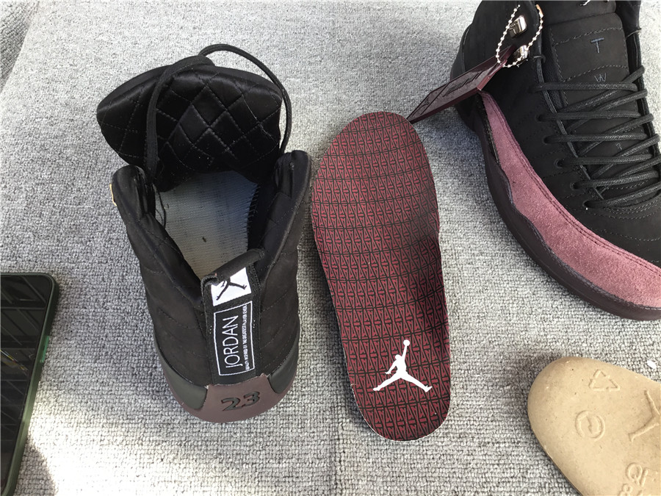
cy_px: 248
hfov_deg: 58.4
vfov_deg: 45.4
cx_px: 330
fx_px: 592
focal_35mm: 31
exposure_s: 1/102
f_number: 2.4
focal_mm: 3.3
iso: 25
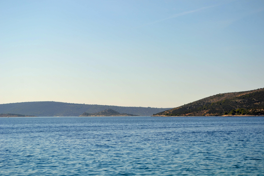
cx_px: 130
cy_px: 86
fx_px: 620
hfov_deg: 24.0
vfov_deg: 16.2
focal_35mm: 85
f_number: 7.1
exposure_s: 1/200
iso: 100
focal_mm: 55
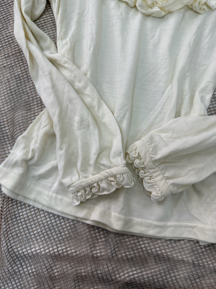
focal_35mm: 24
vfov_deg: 71.6
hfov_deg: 56.8
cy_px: 144
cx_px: 108
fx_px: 200
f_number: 1.78
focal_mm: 6.76
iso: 125
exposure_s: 1/121
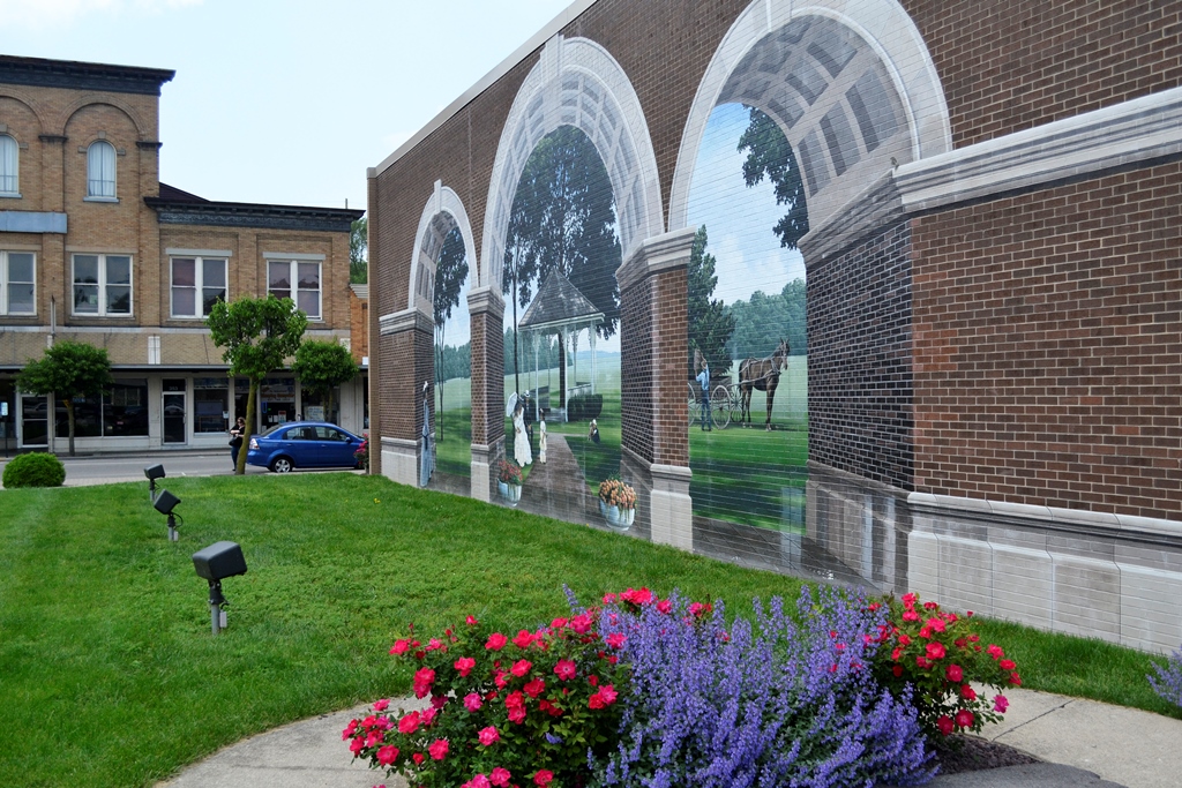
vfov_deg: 40.0
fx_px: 1084
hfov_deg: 57.2
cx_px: 591
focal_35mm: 33
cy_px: 394
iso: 400
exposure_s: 1/1250
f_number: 5
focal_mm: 22
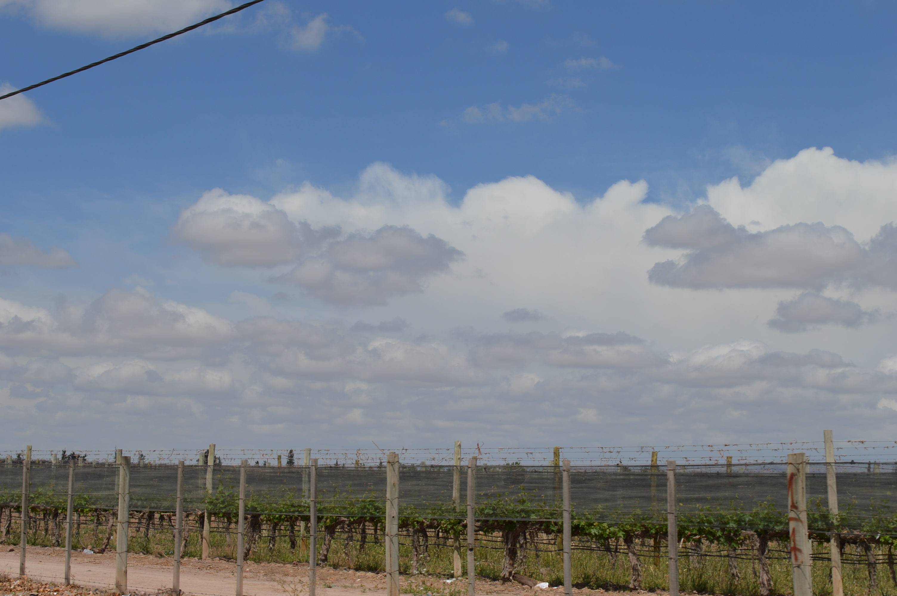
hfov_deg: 33.4
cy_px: 298
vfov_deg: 22.6
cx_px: 448
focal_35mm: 60
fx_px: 1494
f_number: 10
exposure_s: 1/400
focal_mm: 40
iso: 100
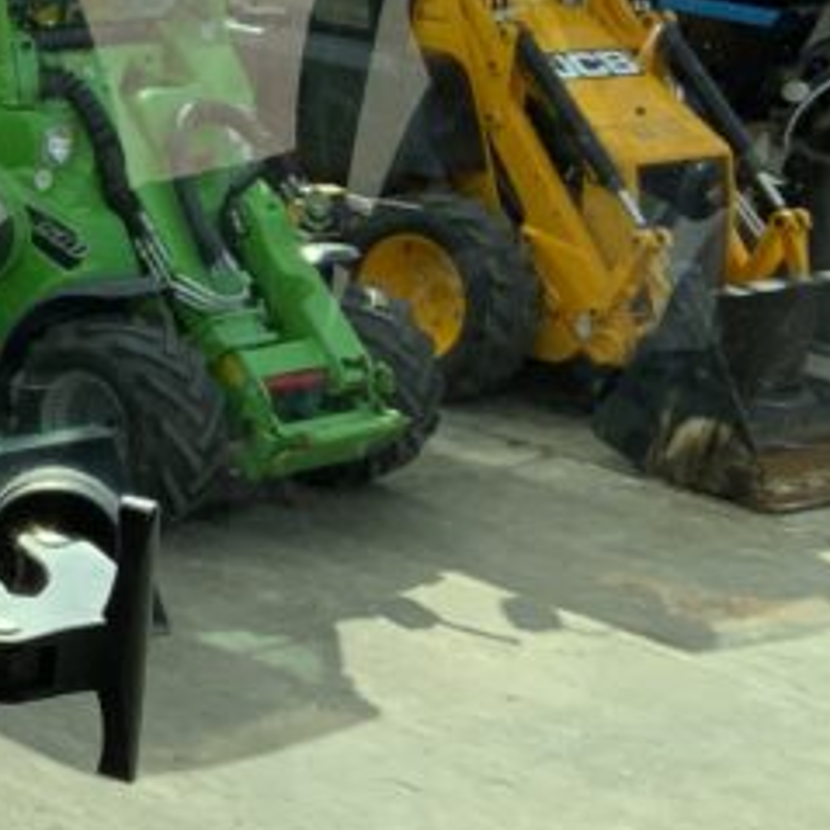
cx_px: -632
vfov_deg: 15.7
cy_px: 132
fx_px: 2984
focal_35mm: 110
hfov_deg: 14.1
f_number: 1.8
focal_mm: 3
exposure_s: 1/709
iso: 16
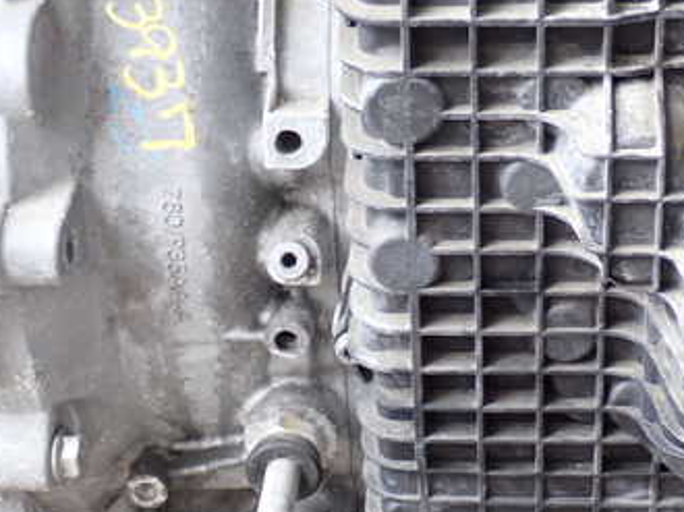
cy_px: 328
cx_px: 508
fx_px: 1797
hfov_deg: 21.4
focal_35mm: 91
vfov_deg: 16.2
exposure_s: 1/50
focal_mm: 9.01
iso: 250
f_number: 3.2
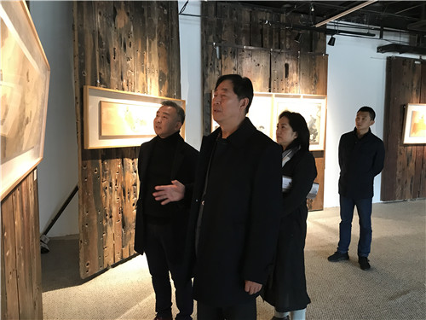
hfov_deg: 63.4
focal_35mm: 28
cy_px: 160
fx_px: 345
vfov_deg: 49.7
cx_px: 213
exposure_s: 1/17
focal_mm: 3.99
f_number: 1.8
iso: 80
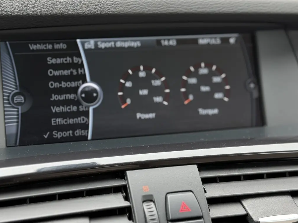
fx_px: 585
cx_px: 133
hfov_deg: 28.5
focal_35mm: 68
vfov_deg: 21.6
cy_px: 80
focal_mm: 6.76
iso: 64
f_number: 1.78
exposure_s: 1/60
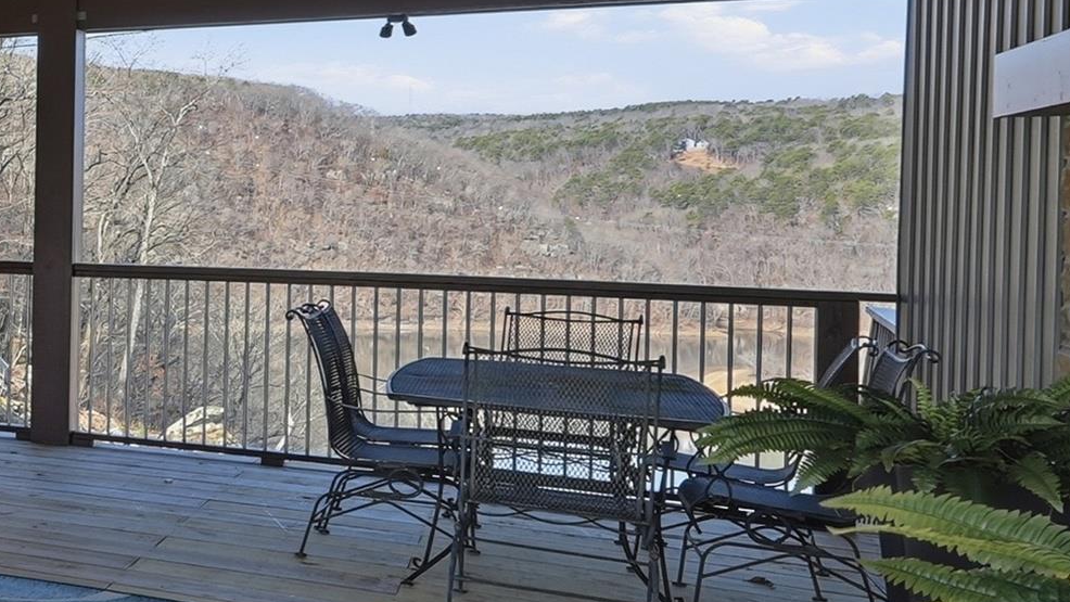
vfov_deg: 23.4
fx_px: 1447
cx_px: -533
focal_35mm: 51
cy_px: 208
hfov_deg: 27.7
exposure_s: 1/400
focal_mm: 16
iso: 250
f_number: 9
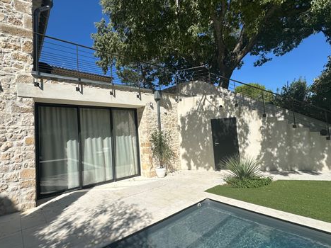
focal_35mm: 18
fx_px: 172
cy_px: 125
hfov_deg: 87.0
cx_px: 138
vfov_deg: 71.6
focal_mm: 2.22
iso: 50
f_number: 2.2
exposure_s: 1/3610
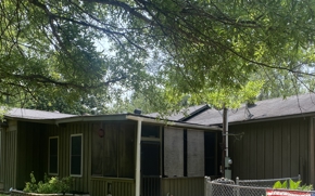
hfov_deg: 51.5
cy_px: 156
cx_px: 166
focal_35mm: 38
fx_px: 326
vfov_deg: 32.7
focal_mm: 4.25
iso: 32
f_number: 1.8
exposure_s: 1/698
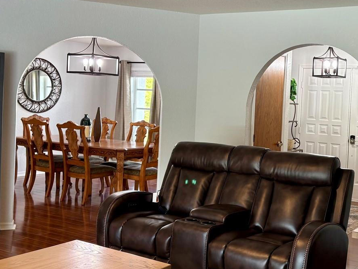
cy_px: 121
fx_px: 486
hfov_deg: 39.6
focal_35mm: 47
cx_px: 258
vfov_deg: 30.9
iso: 125
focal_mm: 5.96
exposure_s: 1/60
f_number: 1.6
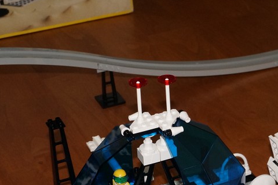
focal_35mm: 88
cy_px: 243
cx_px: 209
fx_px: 679
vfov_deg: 14.8
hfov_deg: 22.9
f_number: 8
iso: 800
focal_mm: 22
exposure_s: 1/60
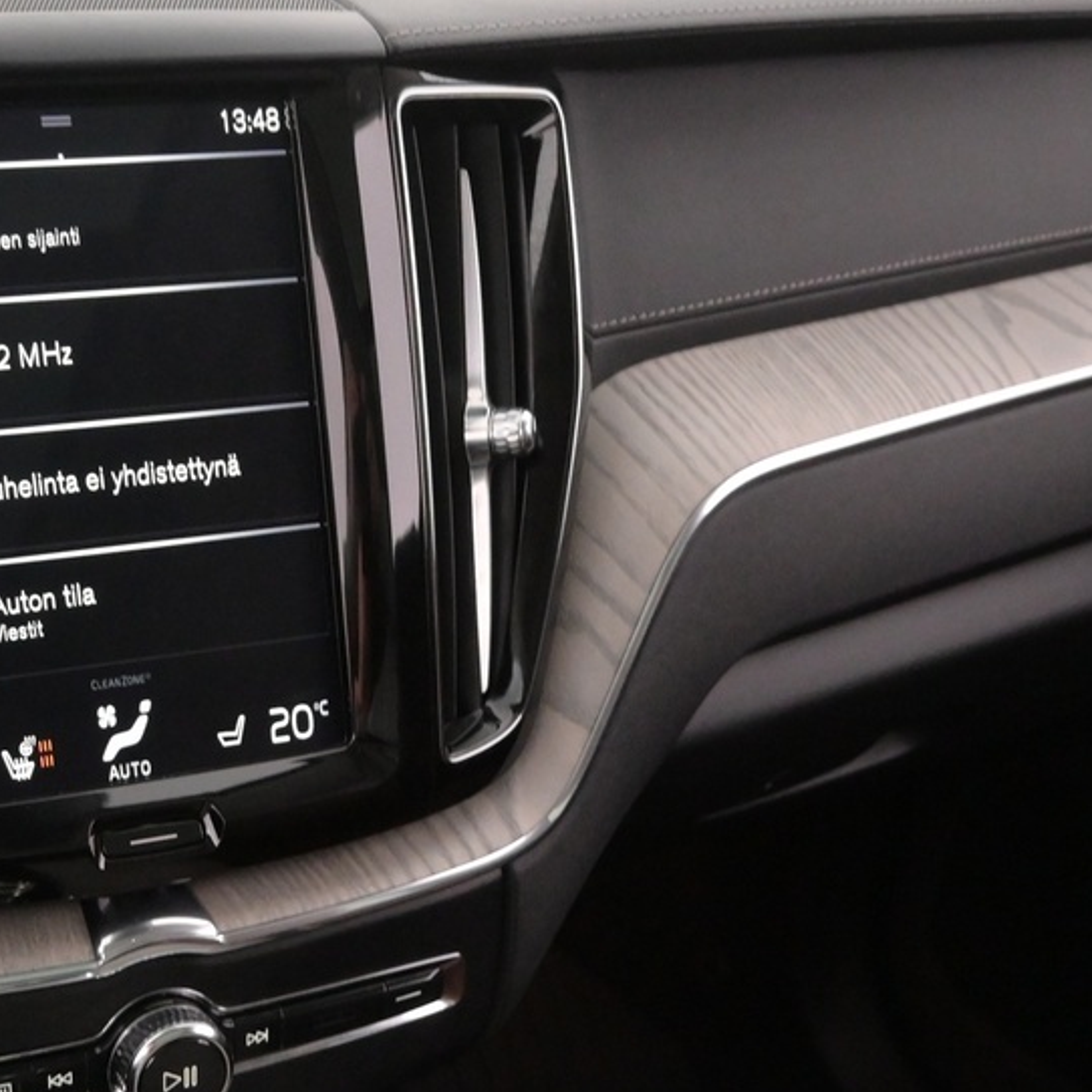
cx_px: 232
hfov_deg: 27.6
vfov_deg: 27.1
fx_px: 2177
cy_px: 1007
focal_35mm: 61
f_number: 3.5
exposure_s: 1/40
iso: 2500
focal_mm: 16
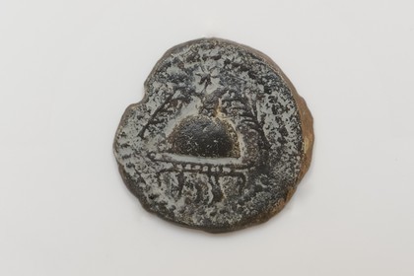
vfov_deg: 22.6
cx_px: 207
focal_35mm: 60
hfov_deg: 33.4
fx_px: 690
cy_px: 138
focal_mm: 60
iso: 800
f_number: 6.3
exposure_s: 1/125
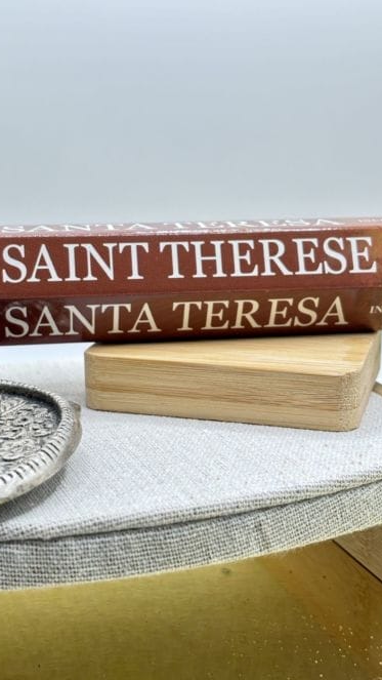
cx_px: 166
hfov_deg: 21.1
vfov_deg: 36.6
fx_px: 1026
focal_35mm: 57
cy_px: 341
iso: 50
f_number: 1.6
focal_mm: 5.96
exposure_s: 1/100
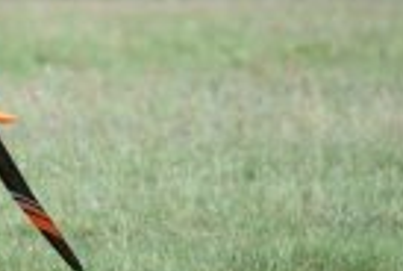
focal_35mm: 1449
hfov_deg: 1.4
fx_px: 16256
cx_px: 28
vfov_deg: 1.0
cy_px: 85
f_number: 6.3
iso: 640
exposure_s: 1/2500
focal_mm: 400
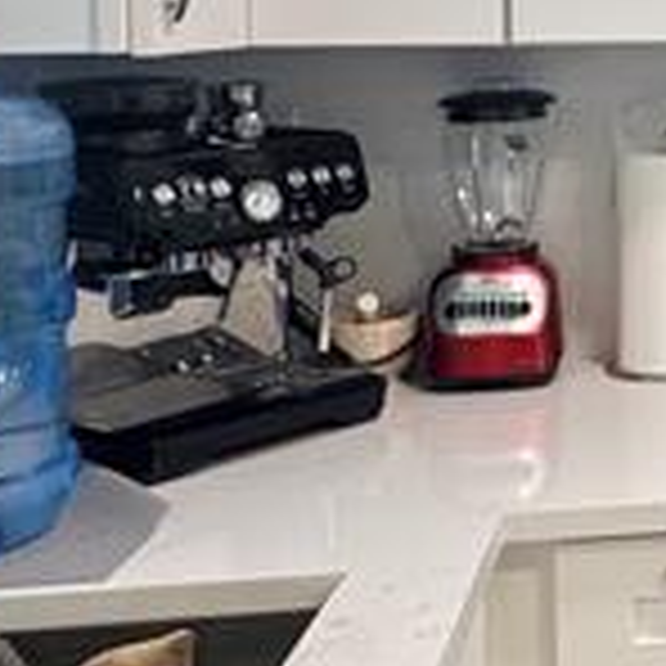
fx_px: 1458
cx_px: 1084
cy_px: 441
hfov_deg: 20.6
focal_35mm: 67
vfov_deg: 25.6
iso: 200
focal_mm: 2.22
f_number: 2.2
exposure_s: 1/60
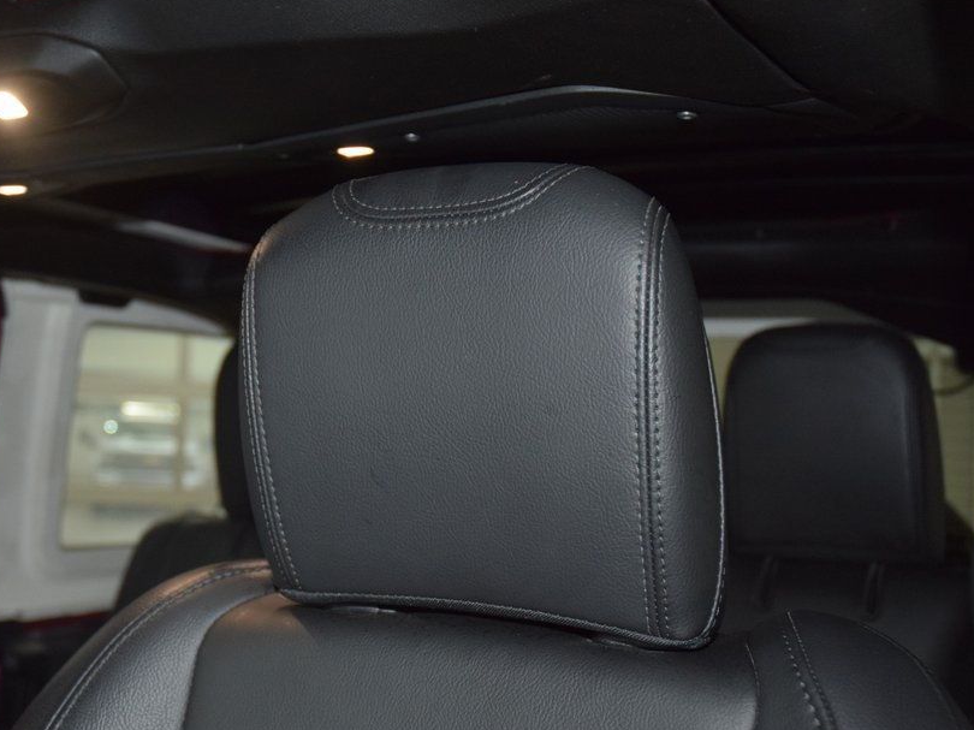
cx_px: 427
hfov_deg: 41.5
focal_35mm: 46
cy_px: 402
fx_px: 1283
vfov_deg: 31.7
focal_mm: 25
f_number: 3.8
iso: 2000
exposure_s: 1/60
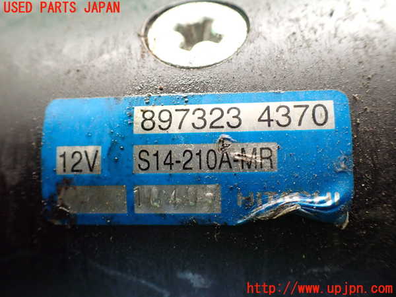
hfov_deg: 60.0
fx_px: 343
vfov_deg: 46.8
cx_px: 198
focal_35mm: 30
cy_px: 148
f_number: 2.3
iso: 640
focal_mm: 5.4
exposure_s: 1/125
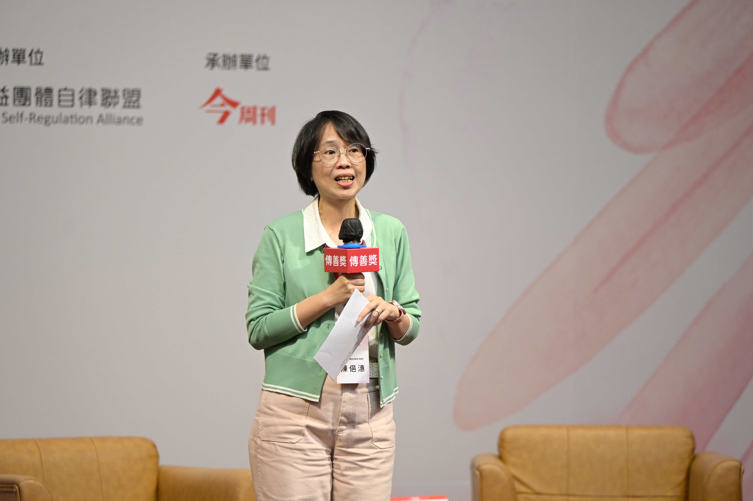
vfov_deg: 7.6
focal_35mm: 180
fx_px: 3762
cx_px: 376
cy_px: 250
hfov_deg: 11.4
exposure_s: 1/500
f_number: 2.8
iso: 1250
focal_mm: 180
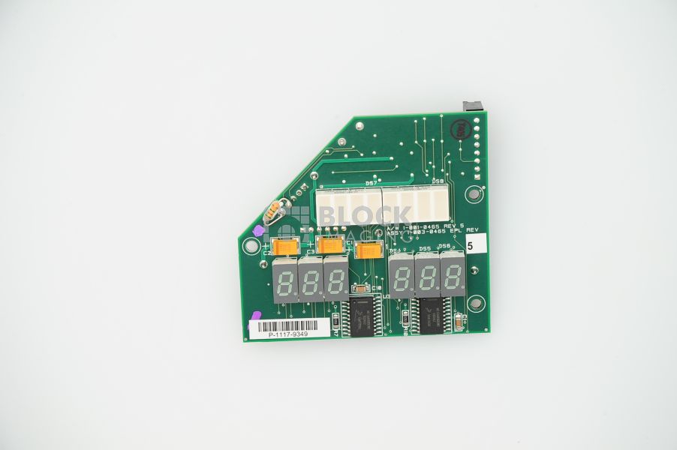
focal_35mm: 120
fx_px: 2255
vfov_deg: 11.4
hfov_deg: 17.1
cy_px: 225
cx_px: 338
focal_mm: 120
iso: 800
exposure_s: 1/100
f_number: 9
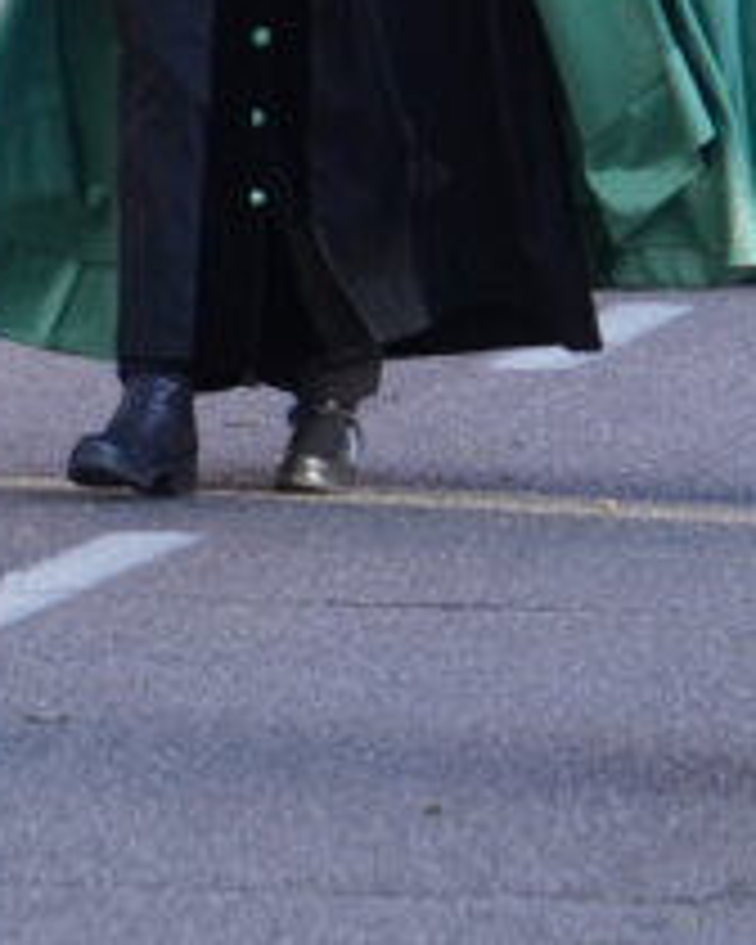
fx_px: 25615
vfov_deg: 2.1
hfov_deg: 1.7
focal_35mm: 916
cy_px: -619
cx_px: 513
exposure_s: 1/200
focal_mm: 107
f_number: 5.6
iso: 400
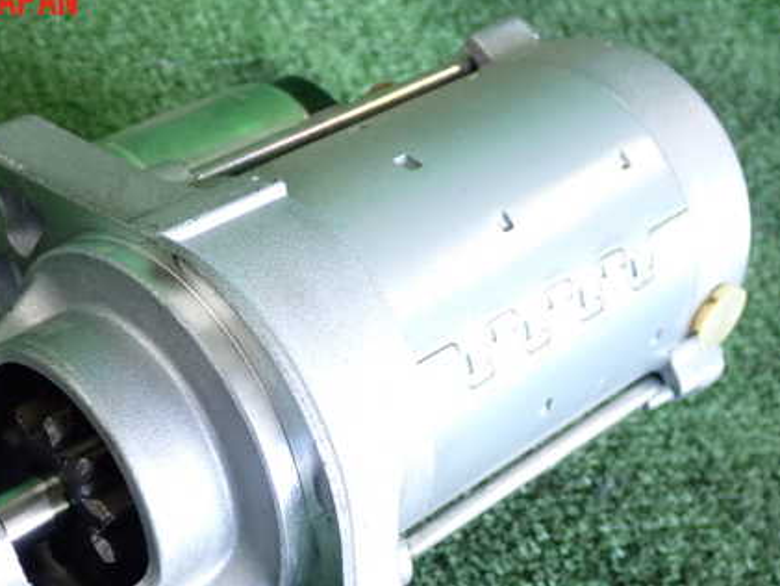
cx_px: 296
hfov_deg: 28.9
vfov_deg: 21.8
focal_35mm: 67
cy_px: 397
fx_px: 1510
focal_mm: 8.4
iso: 1000
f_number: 3.1
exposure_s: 1/125
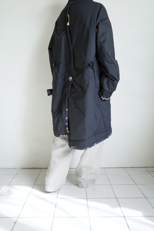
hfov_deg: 46.4
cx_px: 77
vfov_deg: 65.5
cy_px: 116
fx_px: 180
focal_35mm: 28
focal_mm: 18.3
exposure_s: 1/60
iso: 200
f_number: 2.8
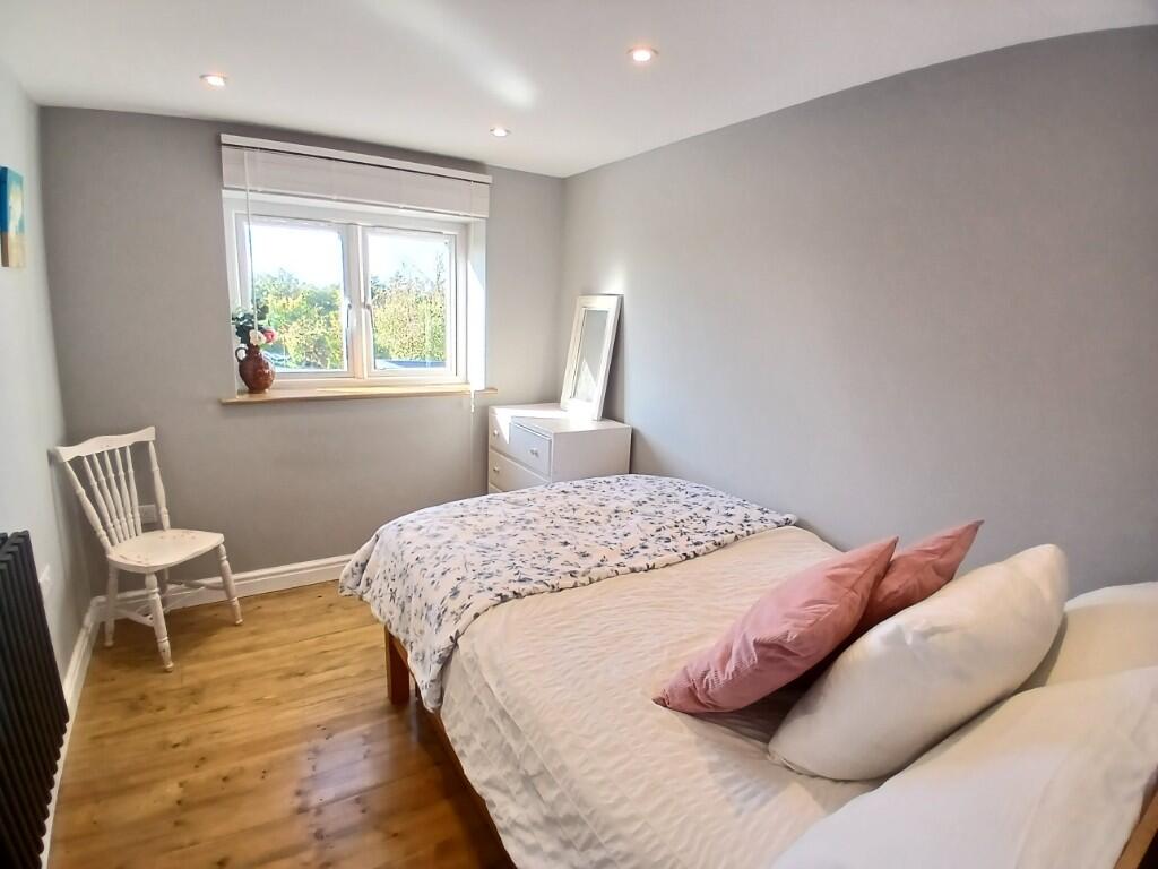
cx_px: 579
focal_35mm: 17
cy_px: 434
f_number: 2.2
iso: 80
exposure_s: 1/50
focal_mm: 1.4
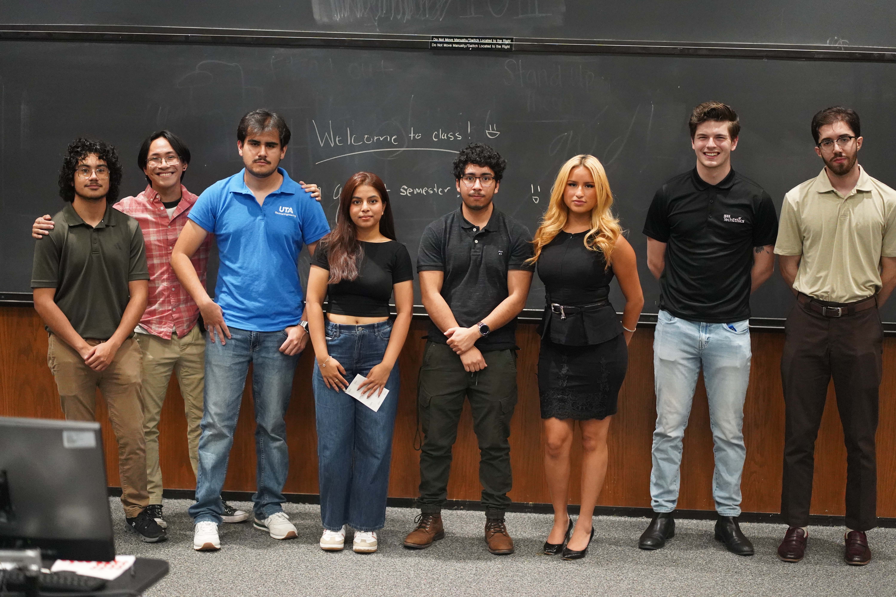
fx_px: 2115
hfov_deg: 23.9
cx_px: 448
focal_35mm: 85
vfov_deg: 16.1
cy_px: 298
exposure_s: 1/400
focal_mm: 85
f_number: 1.8
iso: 8000
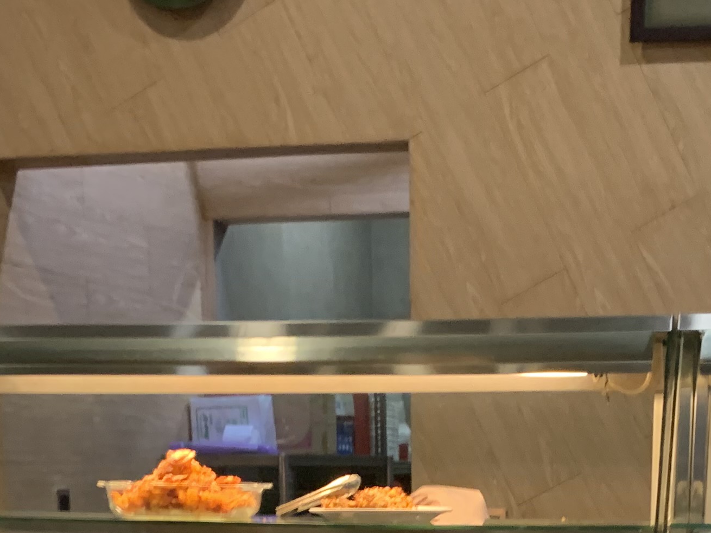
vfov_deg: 16.6
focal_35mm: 80
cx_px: 456
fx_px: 1643
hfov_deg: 24.3
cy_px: 818
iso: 250
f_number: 1.8
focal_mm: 4.25
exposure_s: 1/50
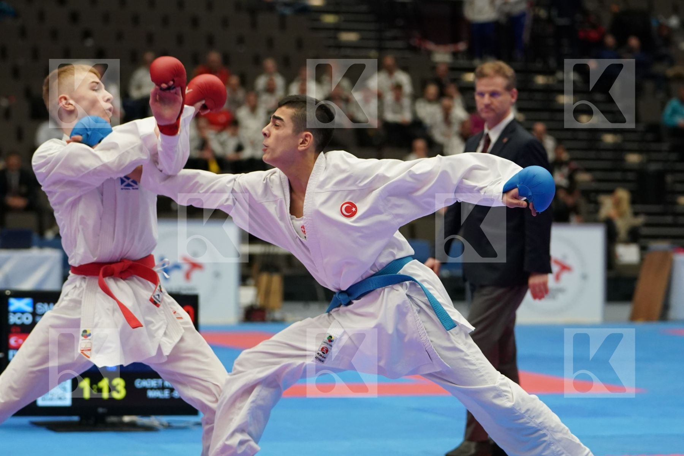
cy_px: 228
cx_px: 342
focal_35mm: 129
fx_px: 2451
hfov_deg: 15.9
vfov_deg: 10.6
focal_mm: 86
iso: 2500
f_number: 2.8
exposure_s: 1/1000
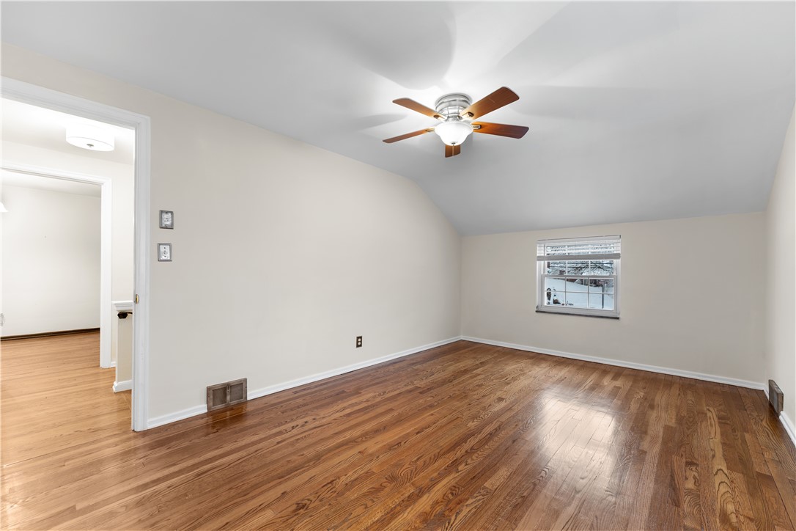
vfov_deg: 81.2
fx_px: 310
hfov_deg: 104.3
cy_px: 266
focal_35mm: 14
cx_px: 398
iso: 200
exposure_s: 1/2
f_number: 4
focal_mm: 14
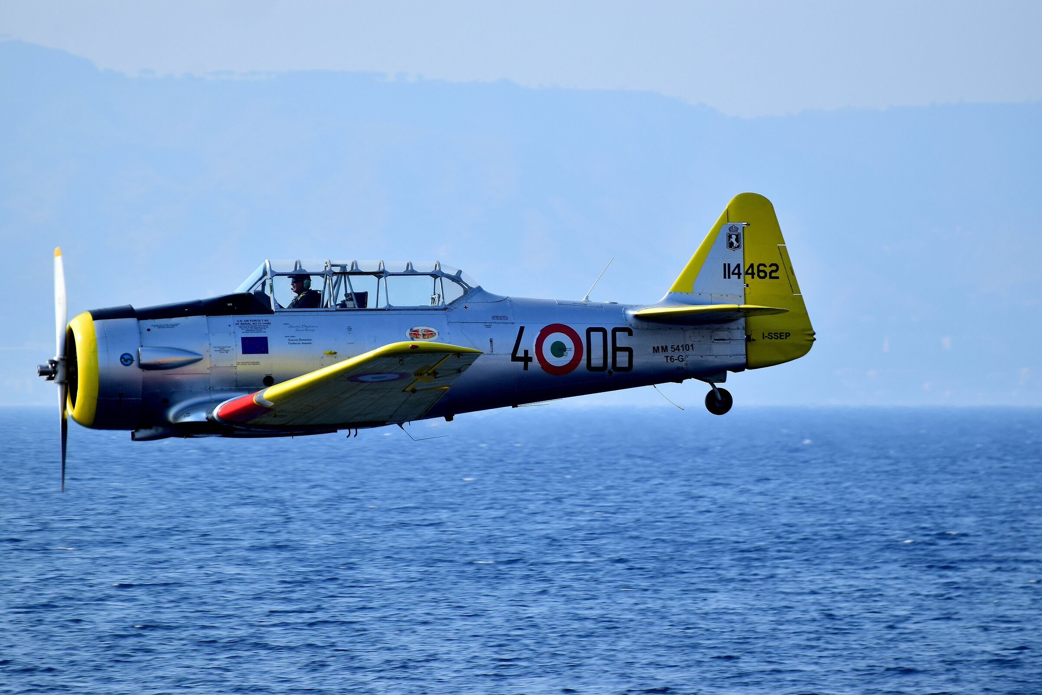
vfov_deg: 3.1
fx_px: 13024
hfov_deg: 4.6
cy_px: 348
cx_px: 521
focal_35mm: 450
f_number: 6.3
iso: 400
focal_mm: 300
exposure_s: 1/1600
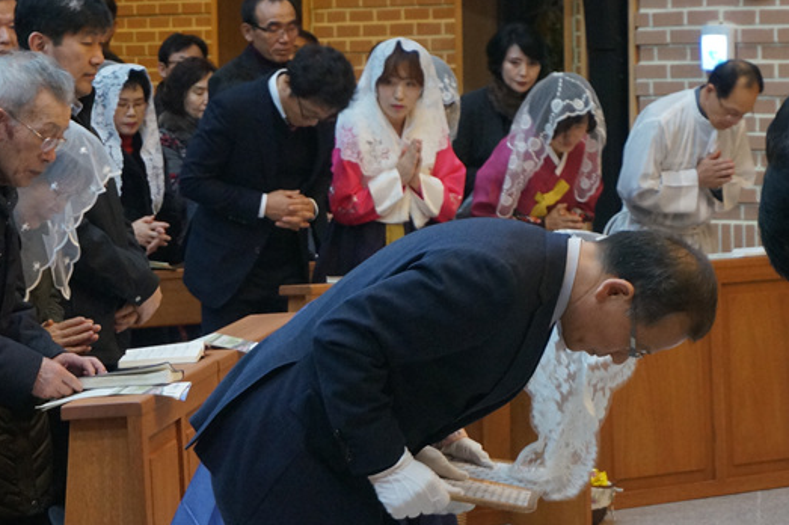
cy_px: 317
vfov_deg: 9.1
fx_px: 3307
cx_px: 595
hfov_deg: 13.6
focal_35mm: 151
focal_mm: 50
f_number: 5.6
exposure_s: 1/80
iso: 1250
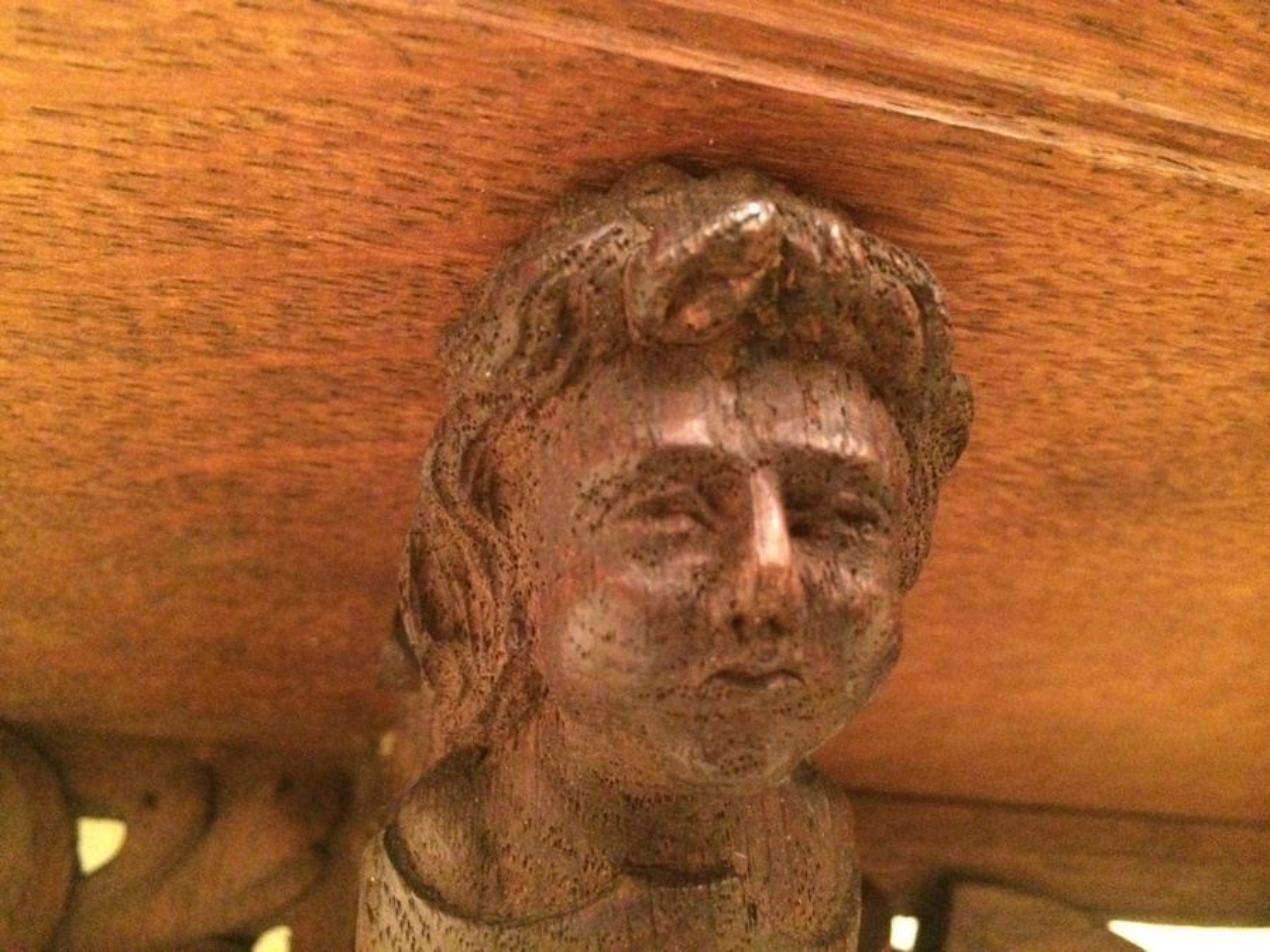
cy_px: 476
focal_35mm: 30
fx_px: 1101
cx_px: 635
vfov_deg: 46.8
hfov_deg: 60.0
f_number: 2.2
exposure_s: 1/15
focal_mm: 4.12
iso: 1250
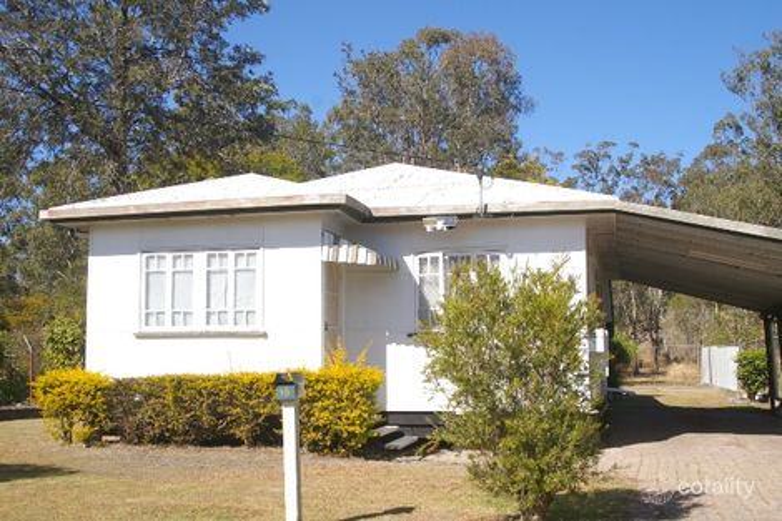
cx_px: 391
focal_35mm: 54
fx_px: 1173
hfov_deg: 36.9
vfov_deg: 25.0
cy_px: 260
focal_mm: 36
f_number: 9.5
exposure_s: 1/350
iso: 200
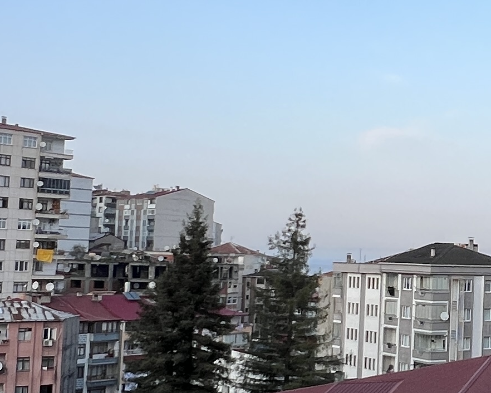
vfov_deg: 26.2
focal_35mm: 58
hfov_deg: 29.5
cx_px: 528
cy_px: 196
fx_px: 843
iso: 32
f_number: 1.8
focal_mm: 1.57
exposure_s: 1/690
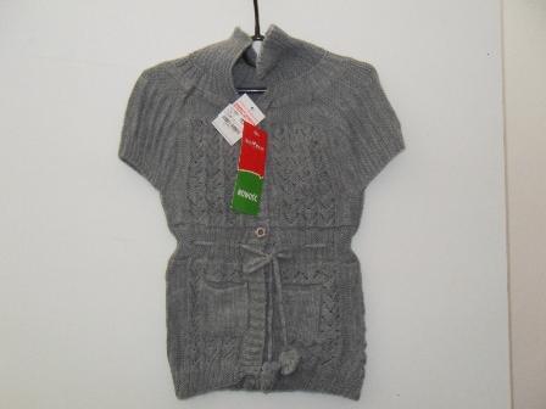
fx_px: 552
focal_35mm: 35
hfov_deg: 52.6
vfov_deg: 40.7
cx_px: 273
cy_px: 204
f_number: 3.5
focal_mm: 6.3
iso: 320
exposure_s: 1/45
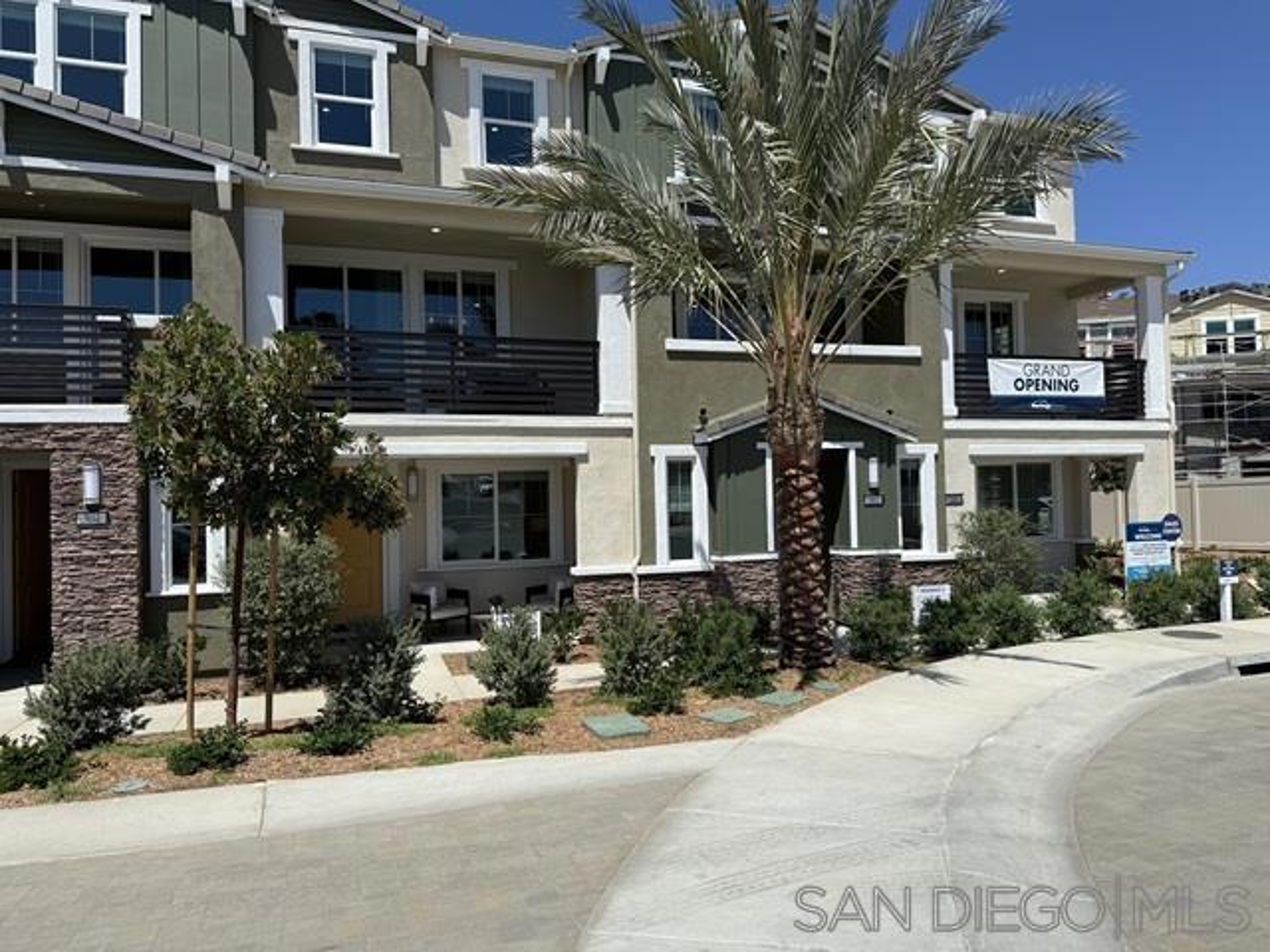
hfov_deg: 71.6
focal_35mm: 24
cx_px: 635
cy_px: 476
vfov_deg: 56.8
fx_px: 881
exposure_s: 1/5319
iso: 80
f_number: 1.78
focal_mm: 6.76
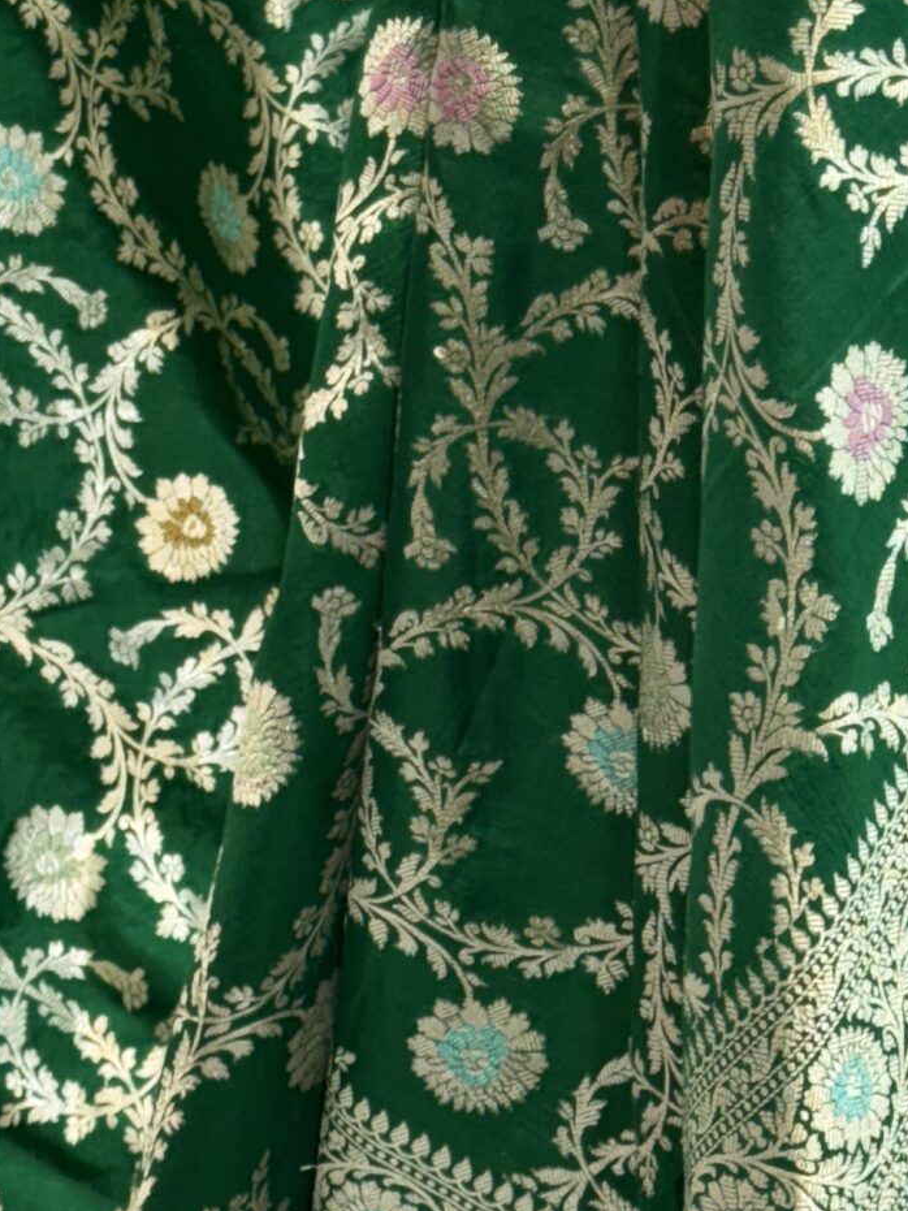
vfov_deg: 14.6
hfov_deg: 11.2
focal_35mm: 132
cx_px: 621
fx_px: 4618
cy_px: -117
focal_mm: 6.76
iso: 64
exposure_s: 1/50
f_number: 1.78
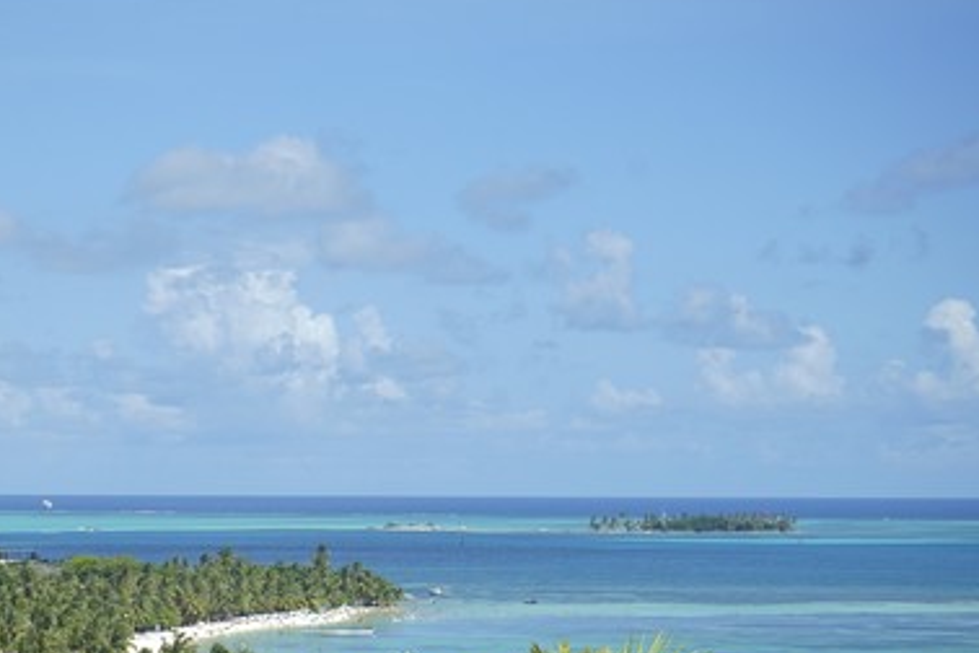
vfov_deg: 12.3
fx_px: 3018
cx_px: 311
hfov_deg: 18.4
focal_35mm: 111
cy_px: 459
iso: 80
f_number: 6.3
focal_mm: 70
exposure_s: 1/400
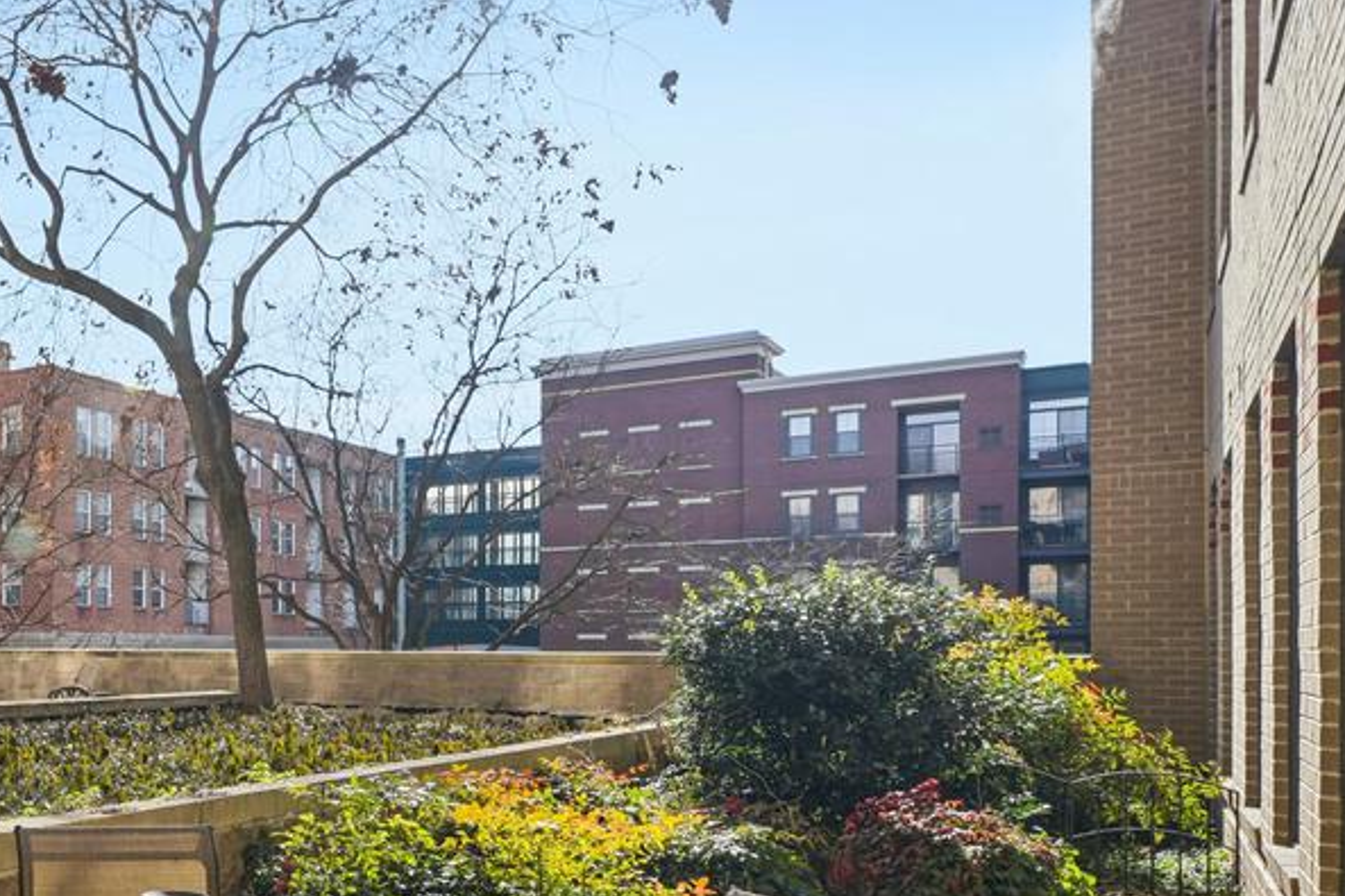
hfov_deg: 44.7
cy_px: 687
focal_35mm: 34
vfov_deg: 37.8
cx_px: -79
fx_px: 1270
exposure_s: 1/160
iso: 100
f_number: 8
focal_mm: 14
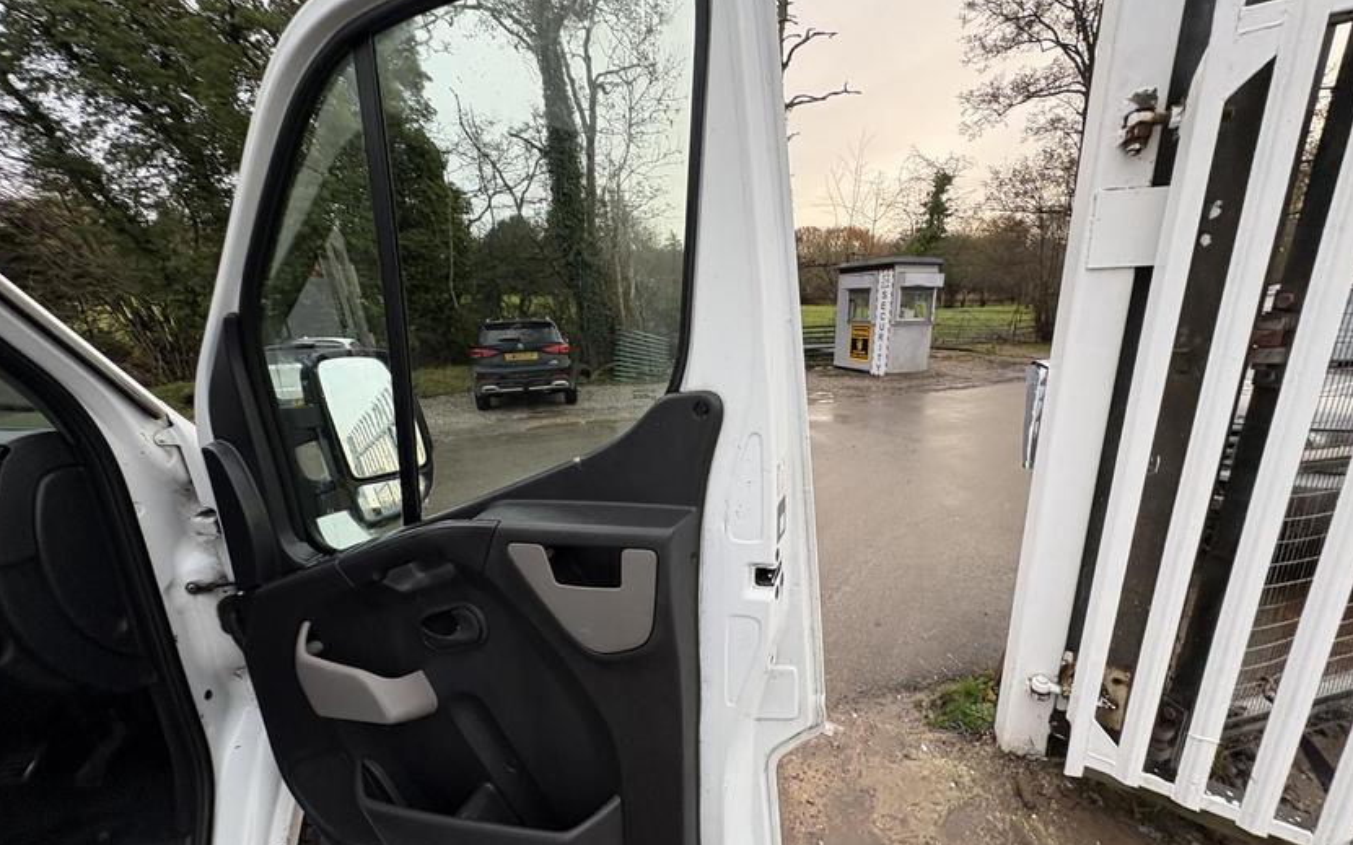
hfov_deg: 97.7
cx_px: 712
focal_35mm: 16
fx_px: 590
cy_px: 487
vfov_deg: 70.8
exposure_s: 1/99
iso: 100
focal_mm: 2.22
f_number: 2.2
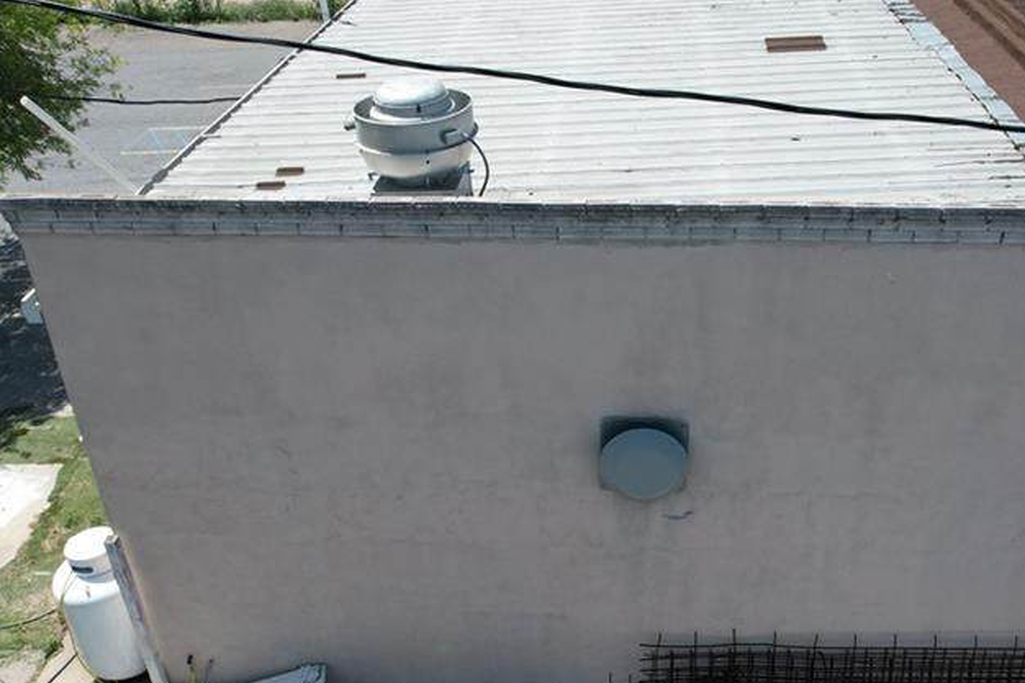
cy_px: 349
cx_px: 616
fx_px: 1025
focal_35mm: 36
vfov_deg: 36.9
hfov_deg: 52.8
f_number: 2.8
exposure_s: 1/2000
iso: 100
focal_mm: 8.38
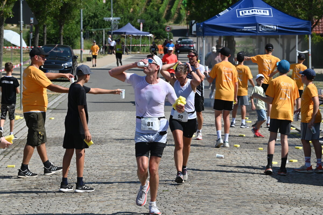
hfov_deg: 10.8
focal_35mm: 190
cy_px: 108
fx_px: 1704
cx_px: 162
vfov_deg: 7.2
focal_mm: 190
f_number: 14
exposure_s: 1/250
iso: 250
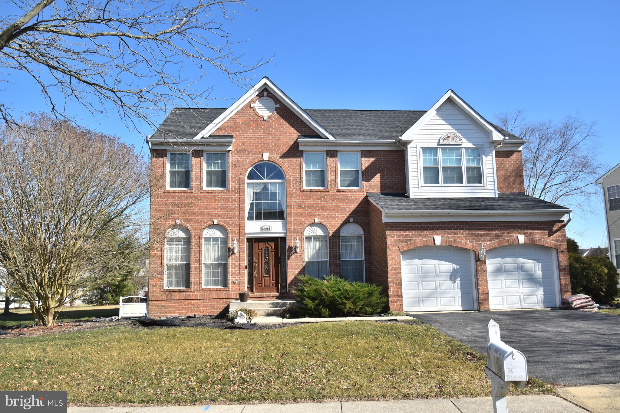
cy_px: 206
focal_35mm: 30
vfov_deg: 43.6
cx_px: 310
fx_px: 517
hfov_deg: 61.9
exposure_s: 1/320
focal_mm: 20
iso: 100
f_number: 9
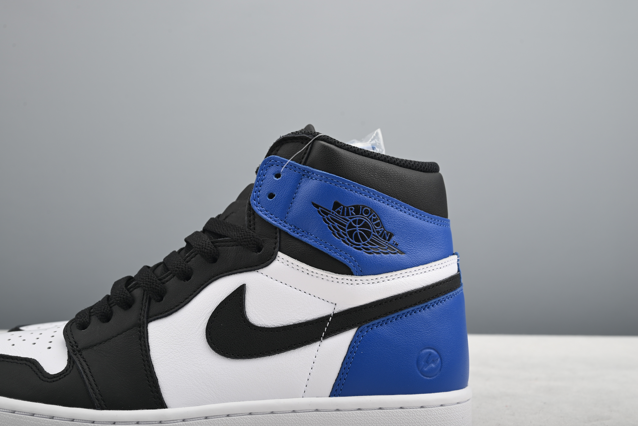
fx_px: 691
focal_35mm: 39
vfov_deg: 34.2
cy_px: 213
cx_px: 319
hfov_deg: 49.5
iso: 100
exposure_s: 1/200
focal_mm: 39
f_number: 11
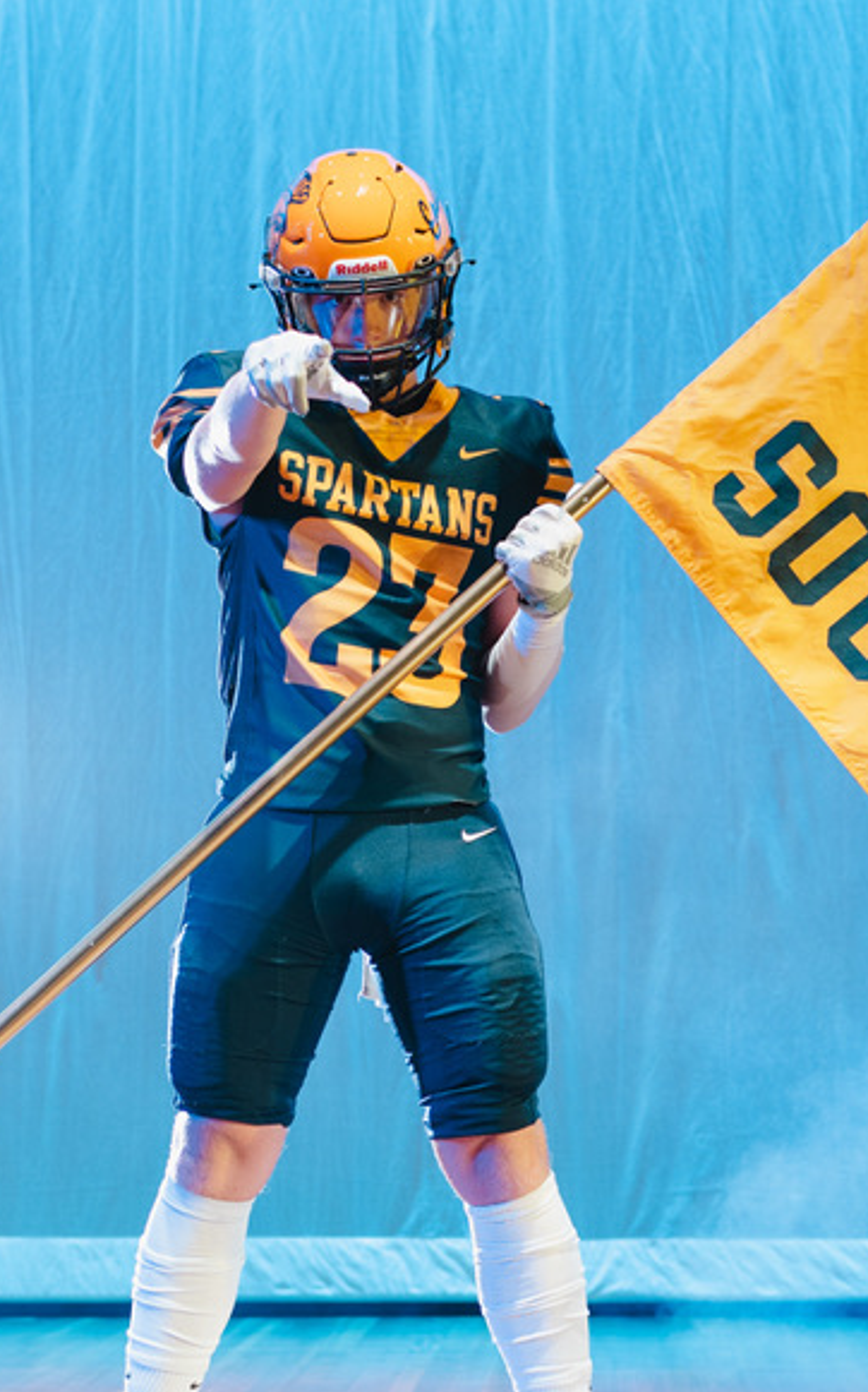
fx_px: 3978
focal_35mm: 105
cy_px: 643
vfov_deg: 19.8
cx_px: 563
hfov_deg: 12.4
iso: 400
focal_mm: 55
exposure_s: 1/200
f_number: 2.8
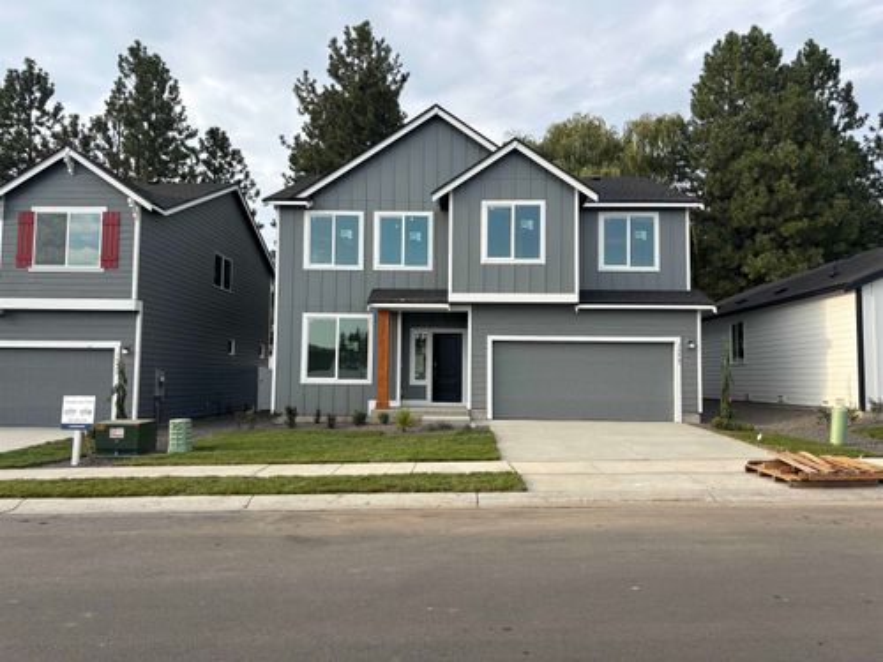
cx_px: 442
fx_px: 663
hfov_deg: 67.3
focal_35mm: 26
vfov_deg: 53.1
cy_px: 331
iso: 50
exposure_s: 1/910
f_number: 1.6
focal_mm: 5.96
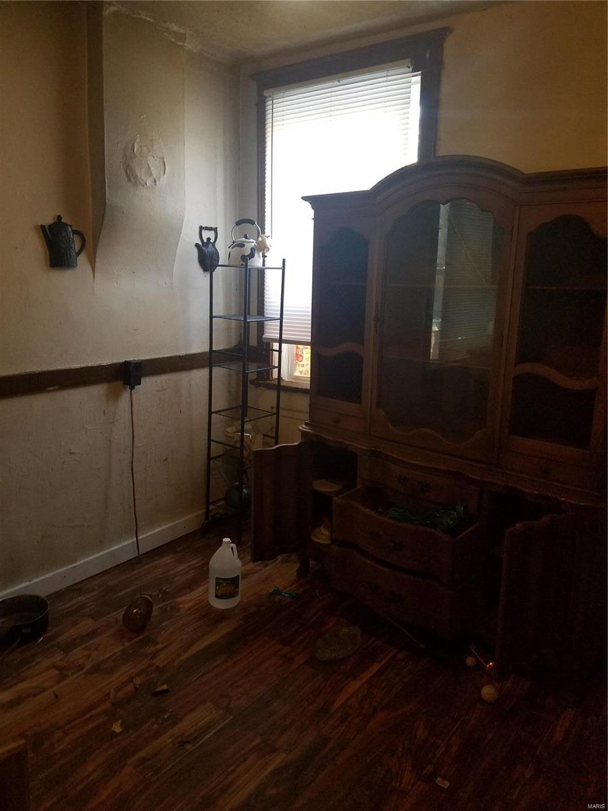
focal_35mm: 26
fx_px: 609
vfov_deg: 67.3
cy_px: 406
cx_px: 304
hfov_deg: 53.1
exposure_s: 1/24
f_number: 1.7
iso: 250
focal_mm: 4.2
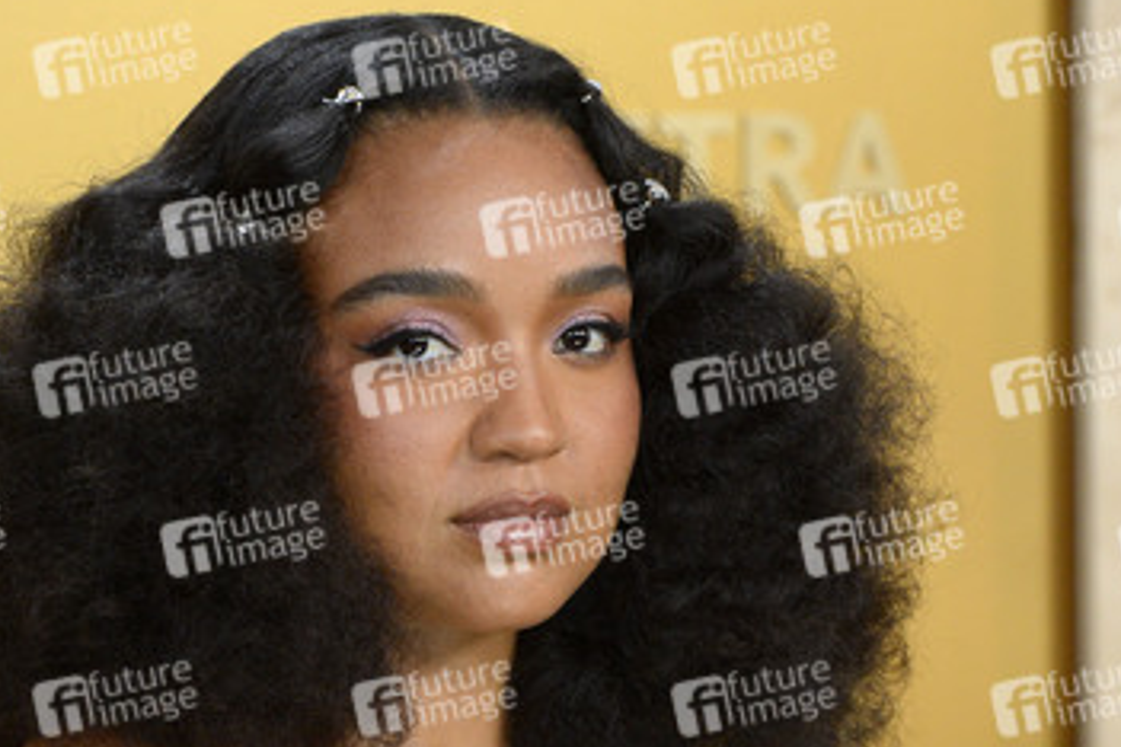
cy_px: 460
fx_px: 5387
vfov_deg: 7.9
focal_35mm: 173
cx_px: 476
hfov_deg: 11.9
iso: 2500
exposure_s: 1/250
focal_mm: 135
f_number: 5.6
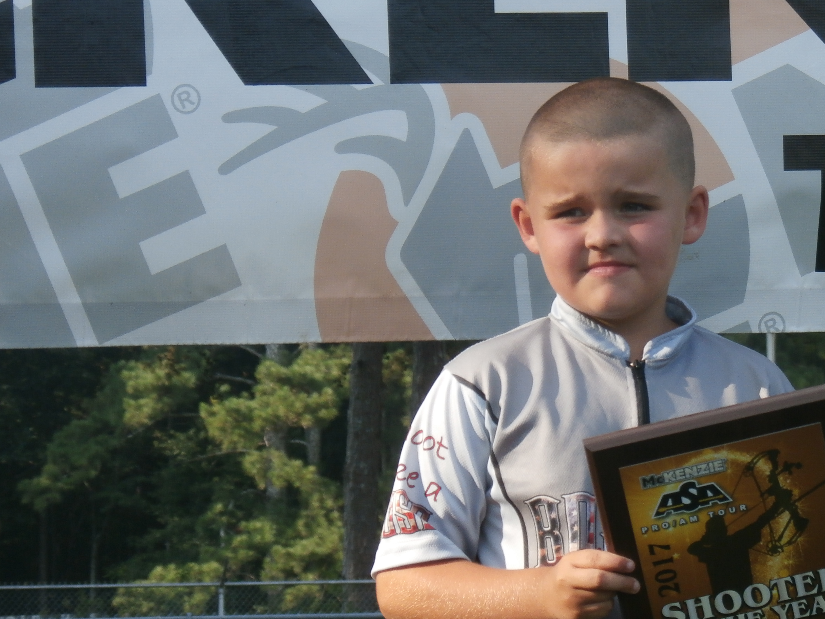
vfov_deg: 5.7
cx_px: 615
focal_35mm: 259
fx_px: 6172
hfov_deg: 7.6
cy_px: 383
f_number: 5.6
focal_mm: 30.18
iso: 100
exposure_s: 1/160
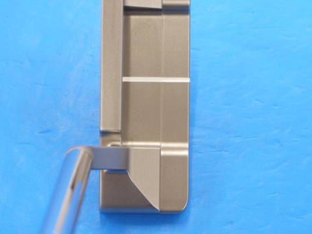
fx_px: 1055
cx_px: 166
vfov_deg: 12.7
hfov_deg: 16.8
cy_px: 78
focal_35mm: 117
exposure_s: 1/80
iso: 640
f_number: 5.6
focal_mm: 42
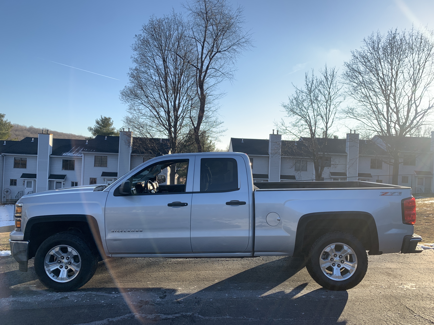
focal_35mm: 26
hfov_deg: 67.3
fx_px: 326
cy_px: 162
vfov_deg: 53.1
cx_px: 217
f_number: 1.8
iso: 25
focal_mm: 4.25
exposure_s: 1/743
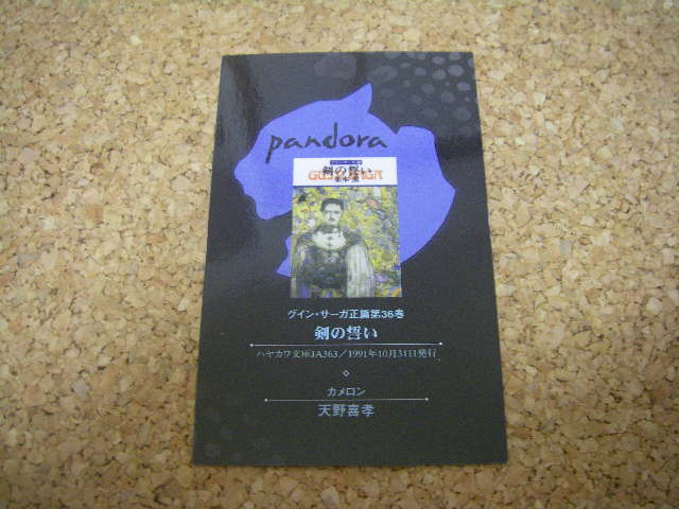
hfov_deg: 49.0
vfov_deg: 37.7
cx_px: 340
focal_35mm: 38
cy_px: 254
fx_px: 745
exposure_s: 1/15
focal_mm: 6.3
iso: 400
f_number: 3.3
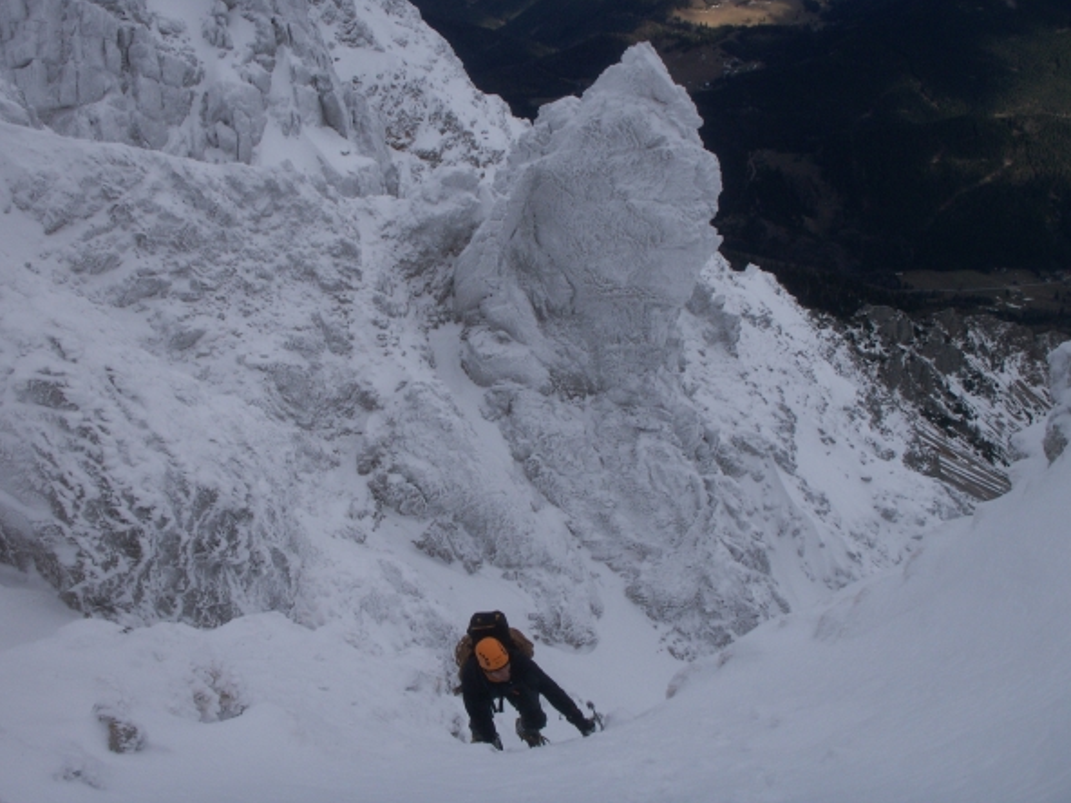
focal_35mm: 40
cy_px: 378
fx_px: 1238
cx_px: 510
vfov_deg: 35.9
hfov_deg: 46.8
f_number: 7.1
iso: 50
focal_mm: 7.7
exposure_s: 1/400
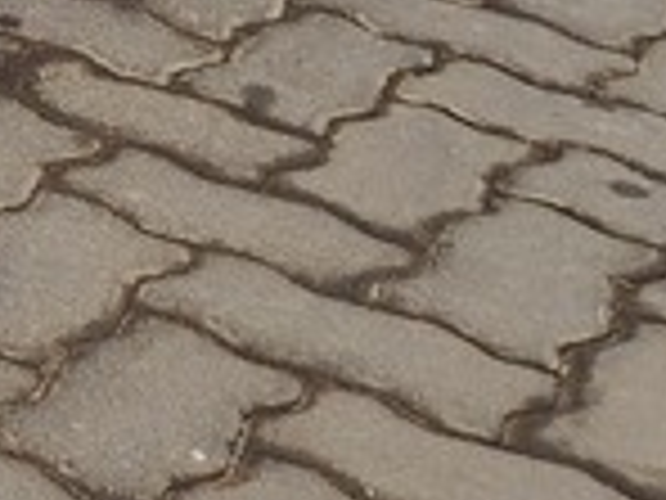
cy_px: -1086
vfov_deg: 7.9
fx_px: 3059
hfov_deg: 10.7
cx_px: -886
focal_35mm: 159
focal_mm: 5.4
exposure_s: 1/354
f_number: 1.8
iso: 25
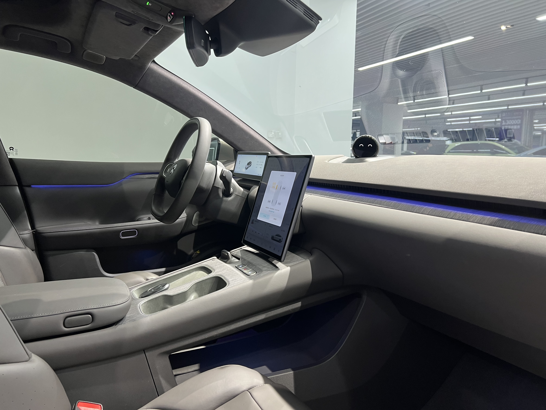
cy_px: 205
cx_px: 273
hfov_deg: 67.3
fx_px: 410
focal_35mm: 26
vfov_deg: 53.1
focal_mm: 5.7
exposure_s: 1/50
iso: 80
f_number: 1.5
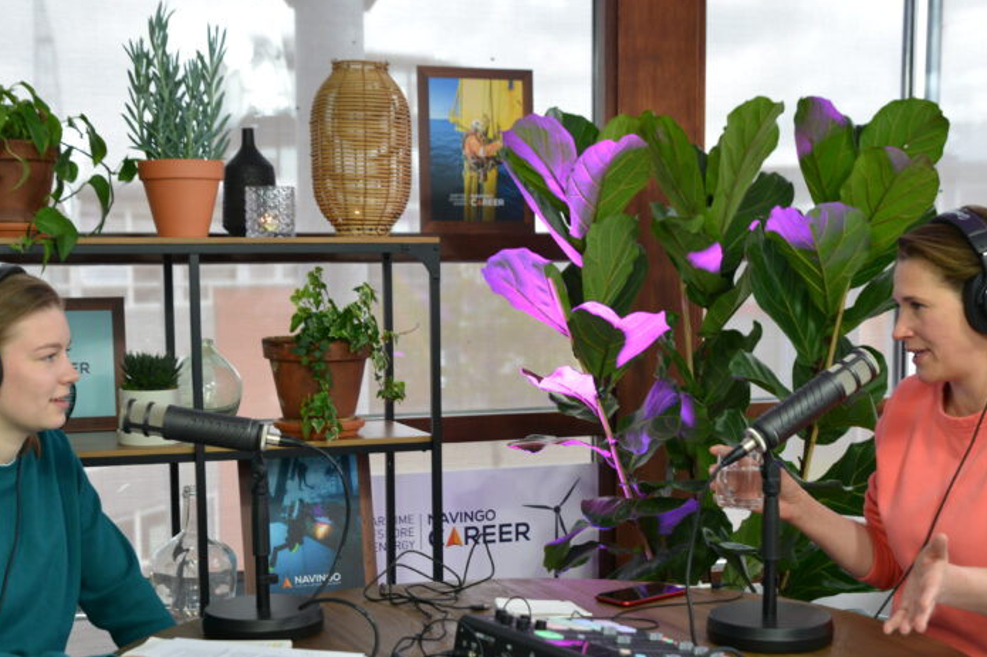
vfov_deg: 24.0
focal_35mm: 56
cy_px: 446
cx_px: 479
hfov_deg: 35.6
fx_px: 1535
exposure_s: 1/80
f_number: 5.6
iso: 800
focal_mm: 38
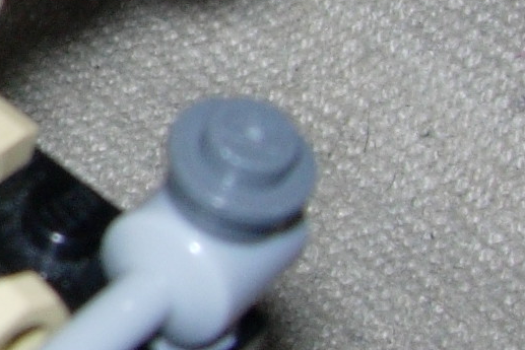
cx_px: -531
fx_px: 2888
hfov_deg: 9.7
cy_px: 29
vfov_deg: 6.9
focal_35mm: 198
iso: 79
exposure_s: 1/64
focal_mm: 7.8
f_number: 4.8
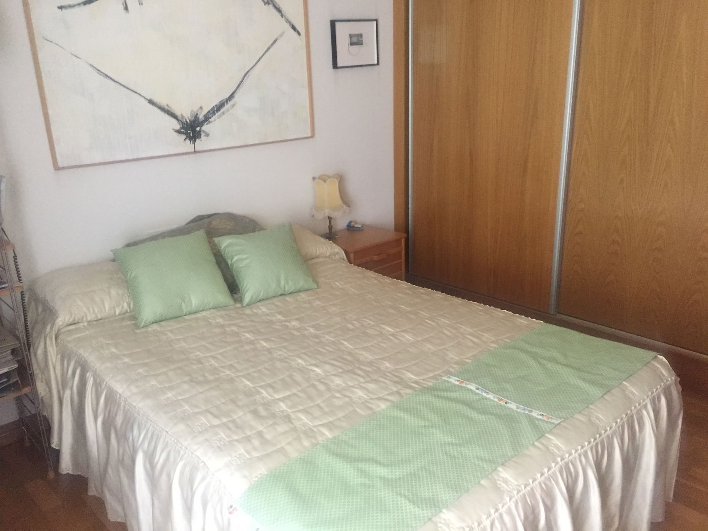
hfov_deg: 61.7
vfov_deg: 48.2
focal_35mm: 29
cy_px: 266
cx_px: 354
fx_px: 593
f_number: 2.2
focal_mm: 4.15
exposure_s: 1/17
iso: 250
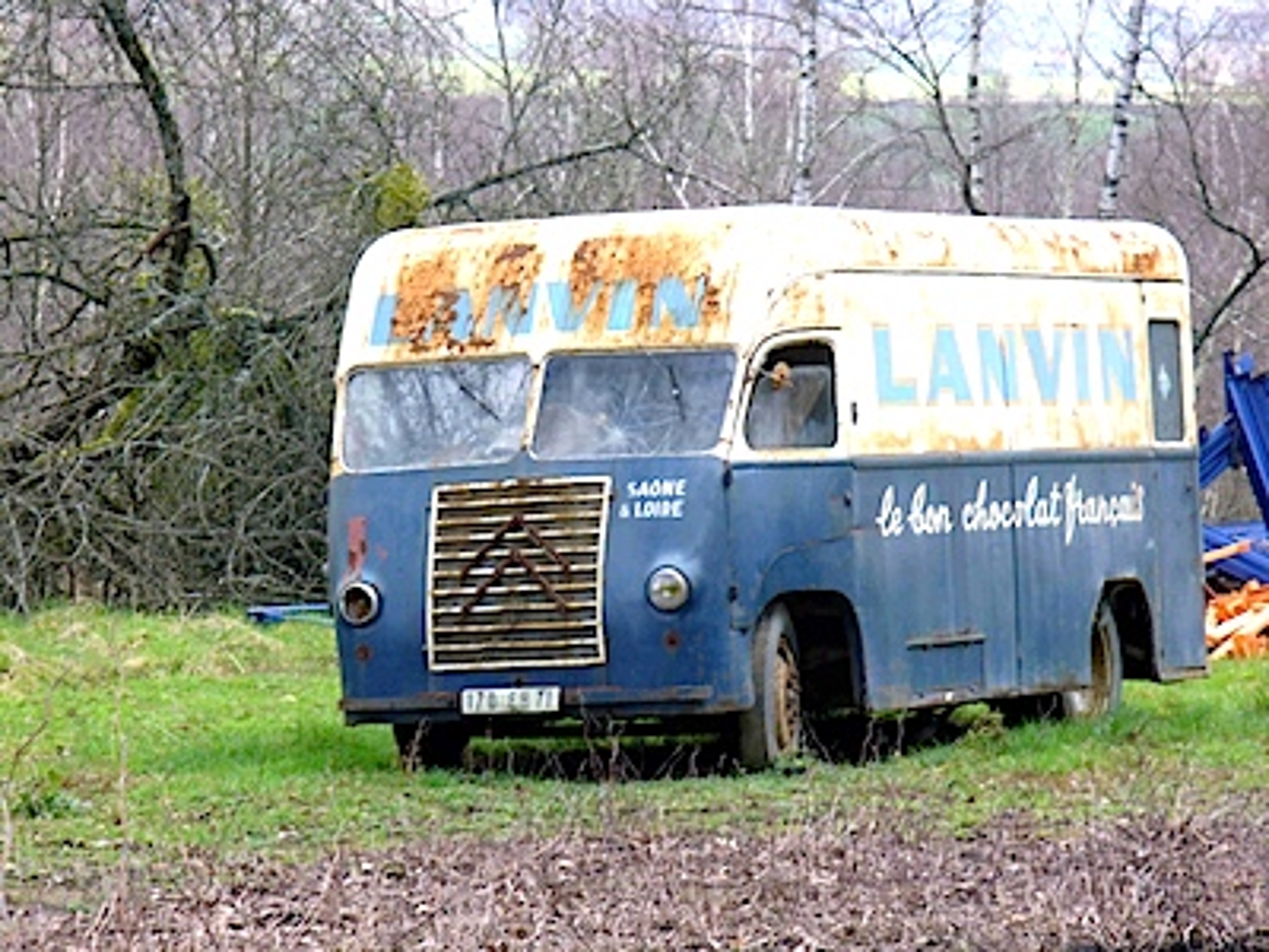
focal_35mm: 222
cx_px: 634
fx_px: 8138
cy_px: 476
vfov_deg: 6.7
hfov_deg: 8.9
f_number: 4.5
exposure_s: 1/80
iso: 80
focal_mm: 36.6
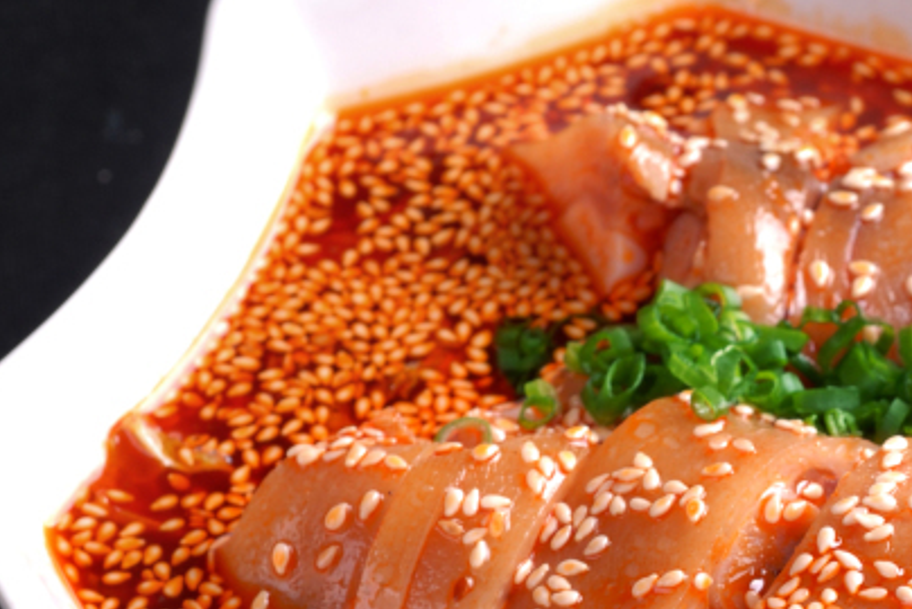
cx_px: 905
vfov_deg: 6.0
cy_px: 538
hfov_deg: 9.0
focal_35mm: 228
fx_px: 5780
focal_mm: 60
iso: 125
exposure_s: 1/125
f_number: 9
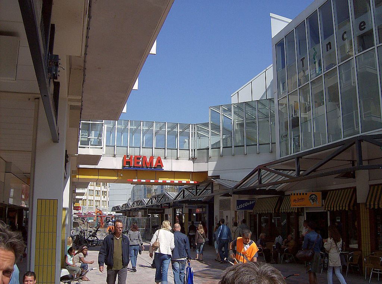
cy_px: 142
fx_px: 396
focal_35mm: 36
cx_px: 191
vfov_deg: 39.5
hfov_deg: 51.5
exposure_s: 1/972
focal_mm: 6
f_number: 4.7
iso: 100
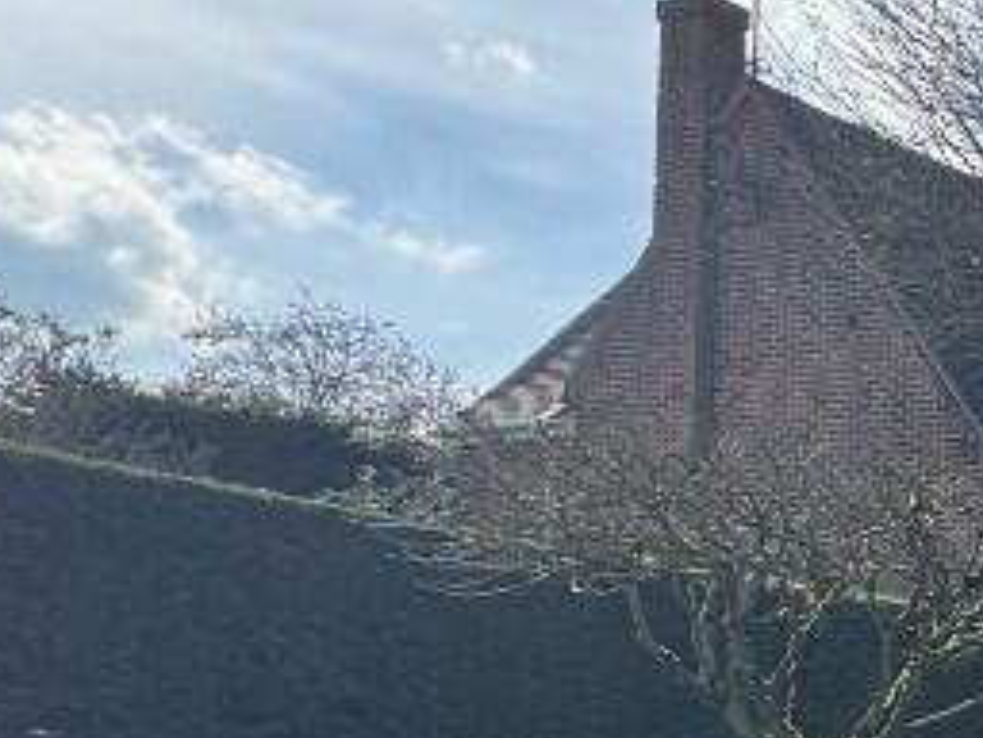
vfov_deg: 25.1
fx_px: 1590
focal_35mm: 56
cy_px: 703
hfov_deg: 22.3
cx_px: 1728
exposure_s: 1/1160
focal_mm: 2.22
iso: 40
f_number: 2.2
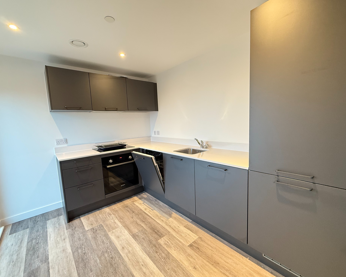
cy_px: 139
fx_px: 154
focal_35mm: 15
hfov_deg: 96.8
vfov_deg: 84.0
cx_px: 171
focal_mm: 2.22
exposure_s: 1/50
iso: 400
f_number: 2.2
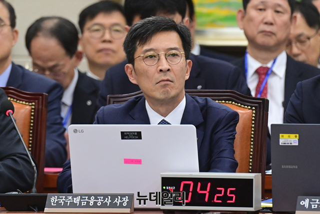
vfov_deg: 3.4
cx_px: 160
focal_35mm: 400
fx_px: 3556
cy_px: 107
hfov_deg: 5.2
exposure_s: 1/320
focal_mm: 400
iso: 6400
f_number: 7.1
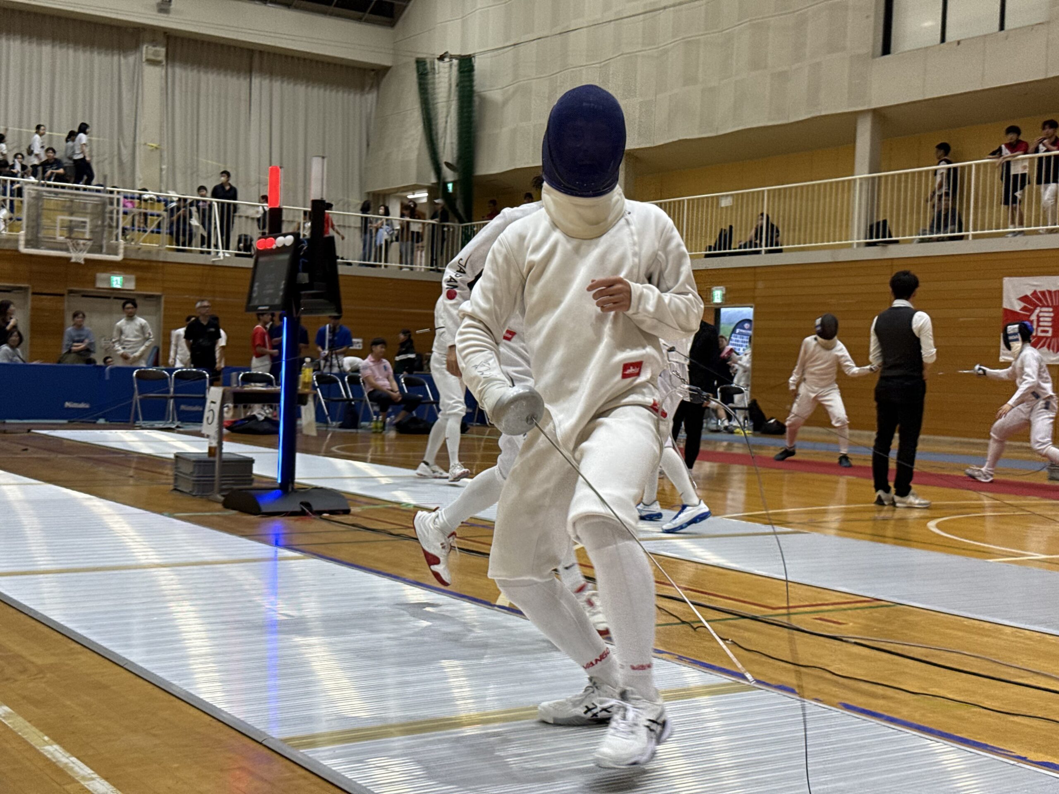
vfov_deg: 30.3
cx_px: 530
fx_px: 1468
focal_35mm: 48
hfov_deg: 39.7
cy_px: 397
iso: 100
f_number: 1.78
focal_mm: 6.76
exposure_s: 1/120
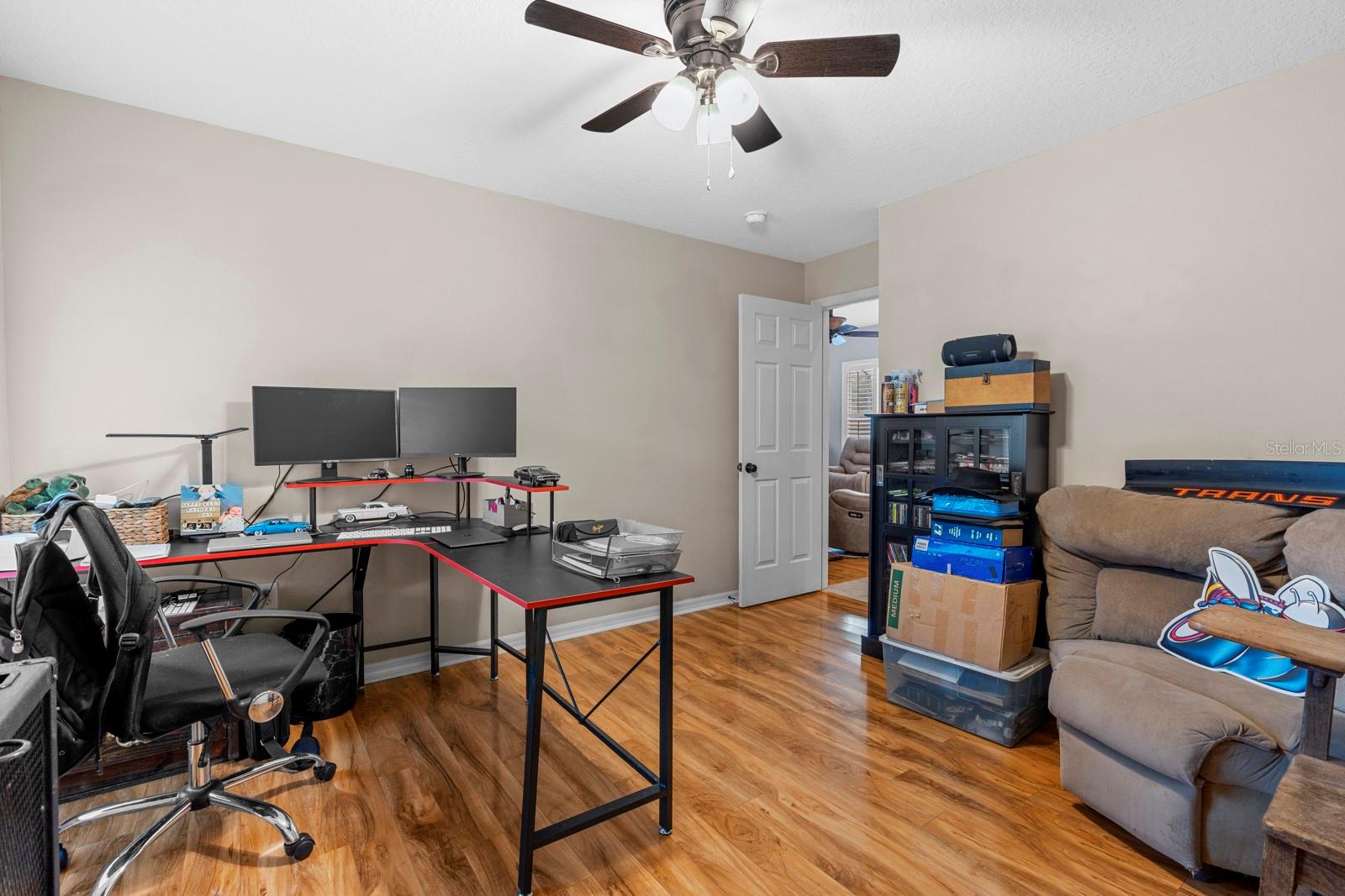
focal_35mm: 16
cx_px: 672
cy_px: 448
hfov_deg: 96.7
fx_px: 598
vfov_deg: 73.8
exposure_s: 4
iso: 250
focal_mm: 16
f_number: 8
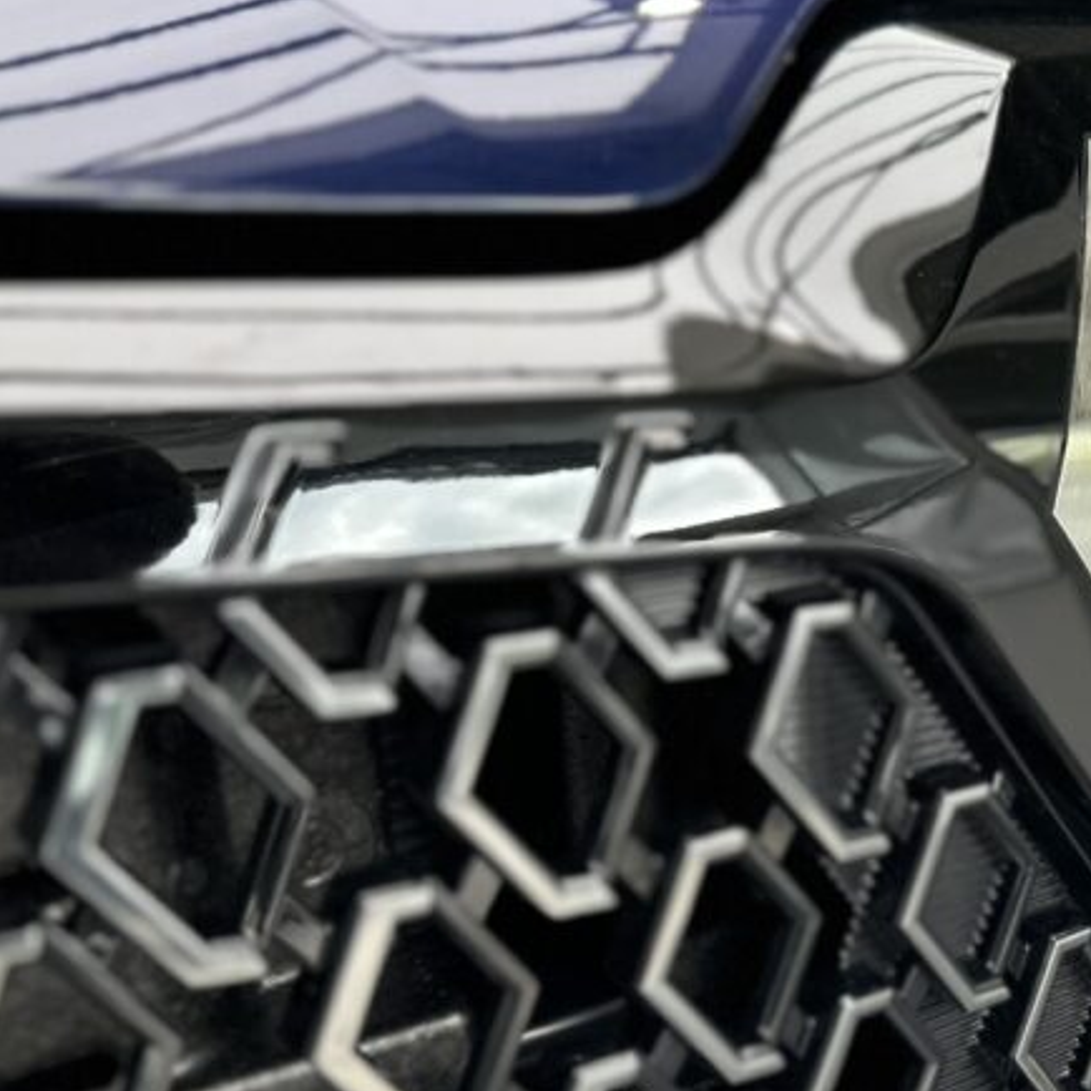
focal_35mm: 50
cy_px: 659
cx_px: 1156
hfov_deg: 30.9
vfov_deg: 33.9
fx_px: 1783
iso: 64
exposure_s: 1/133
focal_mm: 6.86
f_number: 1.78
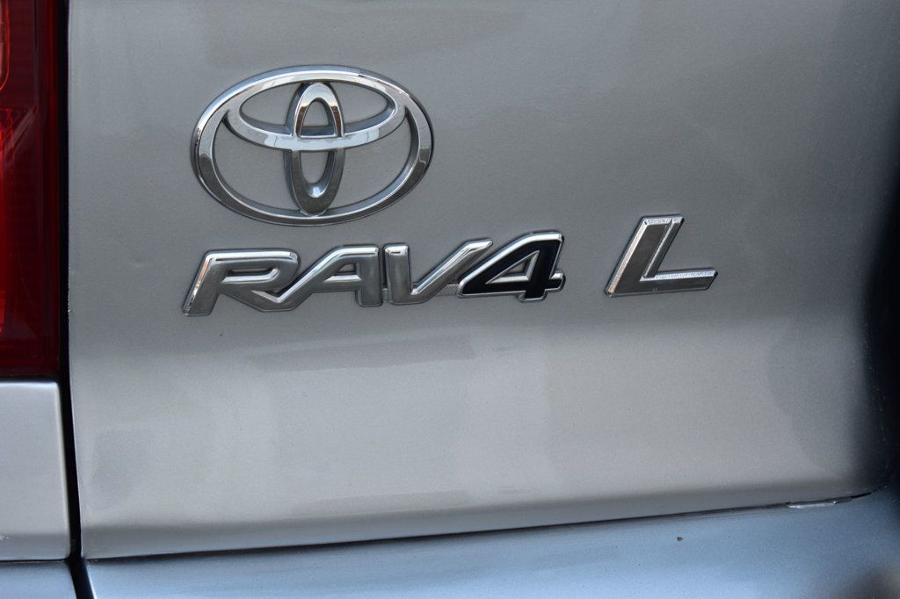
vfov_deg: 16.5
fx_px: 2062
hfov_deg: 24.6
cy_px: 300
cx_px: 450
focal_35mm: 82
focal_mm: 55
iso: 400
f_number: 8
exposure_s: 1/50
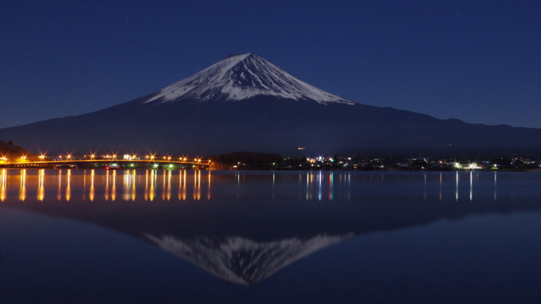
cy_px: 134
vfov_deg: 23.9
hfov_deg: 41.3
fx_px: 717
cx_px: 263
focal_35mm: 50
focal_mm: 30.63
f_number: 8
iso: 800
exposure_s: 15
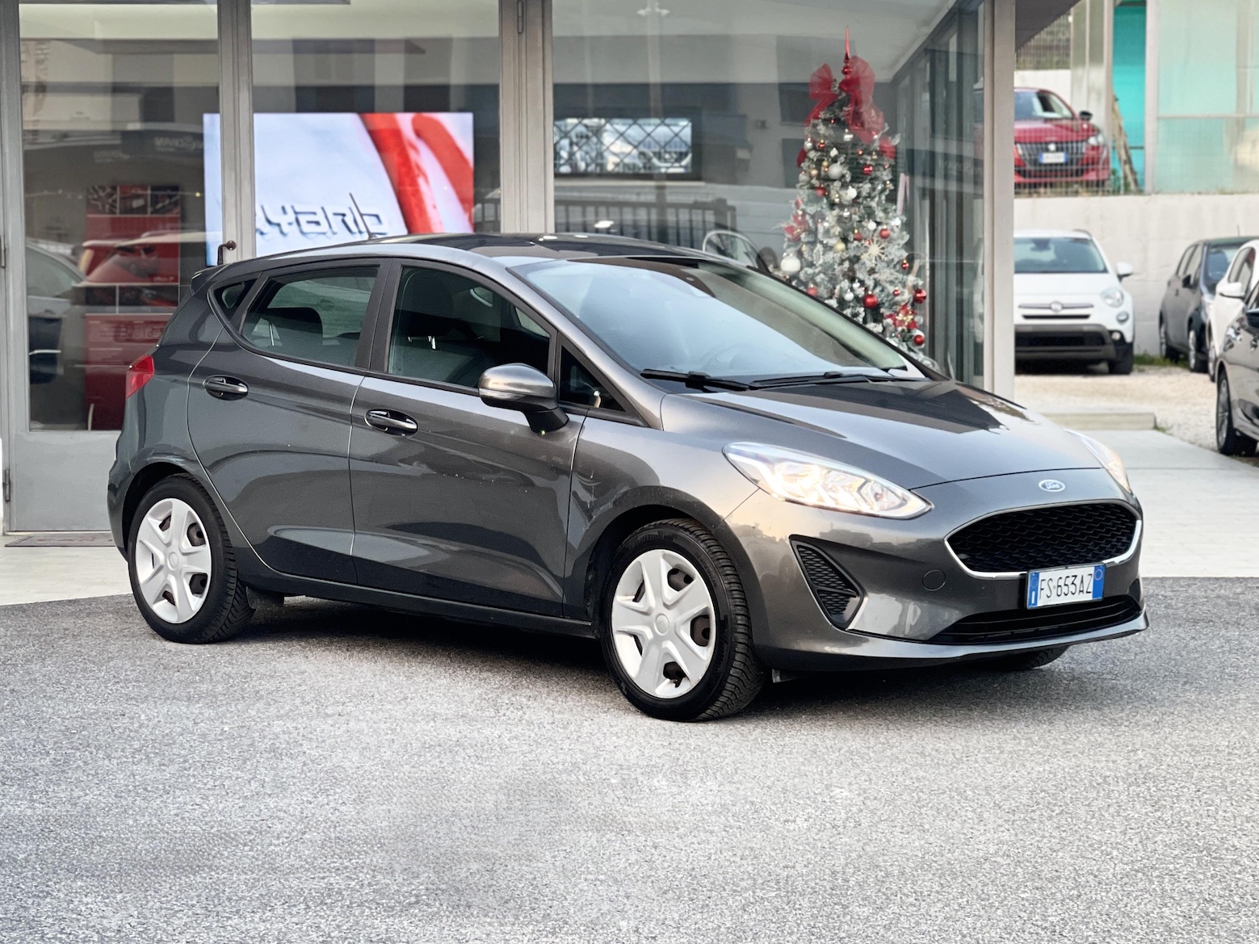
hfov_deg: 30.3
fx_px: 2328
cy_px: 472
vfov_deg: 22.9
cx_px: 630
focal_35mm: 64
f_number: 2.2
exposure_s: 1/121
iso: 125
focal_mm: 7.5
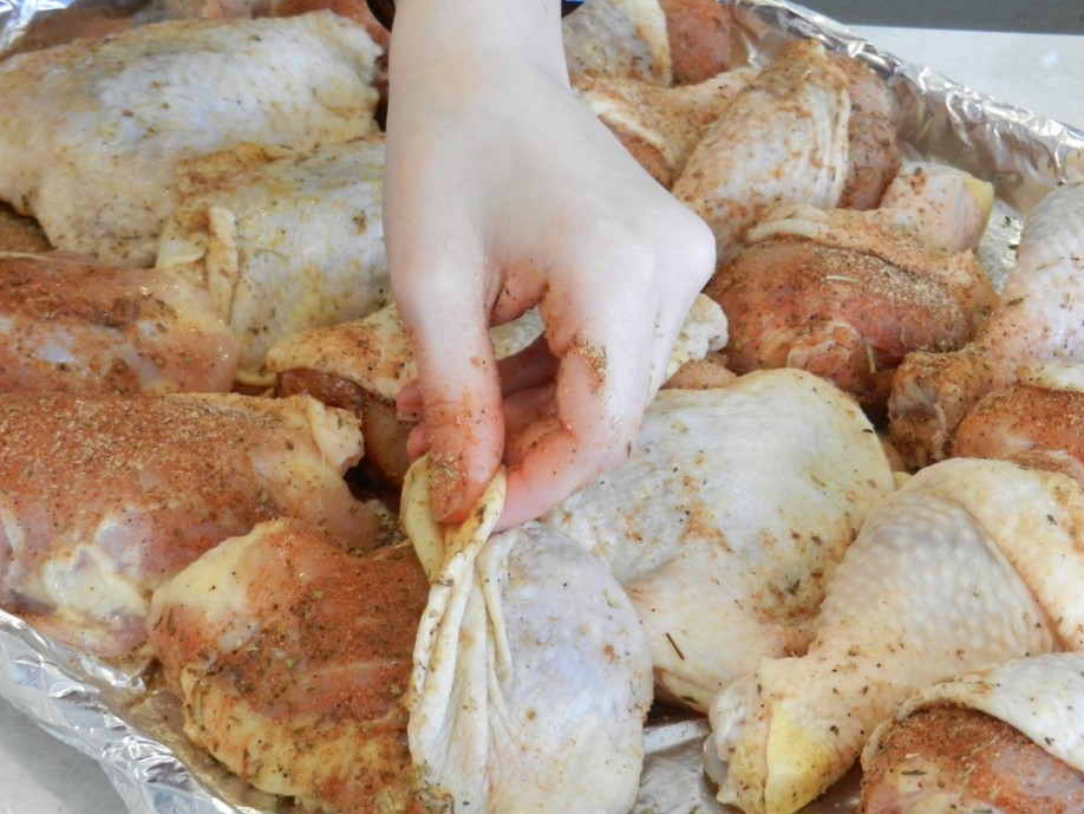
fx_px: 2725
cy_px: 443
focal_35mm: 87
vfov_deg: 17.0
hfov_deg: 22.5
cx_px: 538
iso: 640
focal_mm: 14.1
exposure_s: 1/30
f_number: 4.8
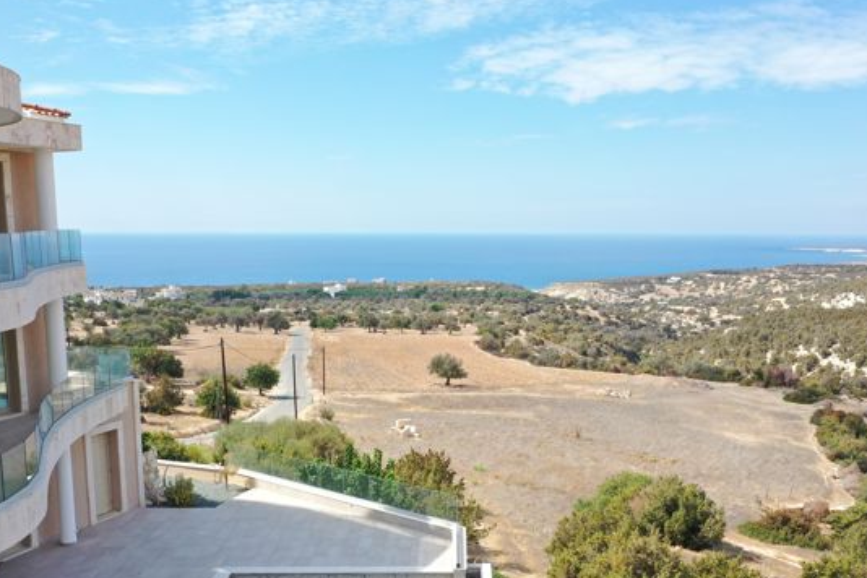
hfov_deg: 51.8
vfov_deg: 35.7
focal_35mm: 37
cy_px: 372
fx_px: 891
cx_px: 477
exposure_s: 1/320
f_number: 5.6
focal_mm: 10.26
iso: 100
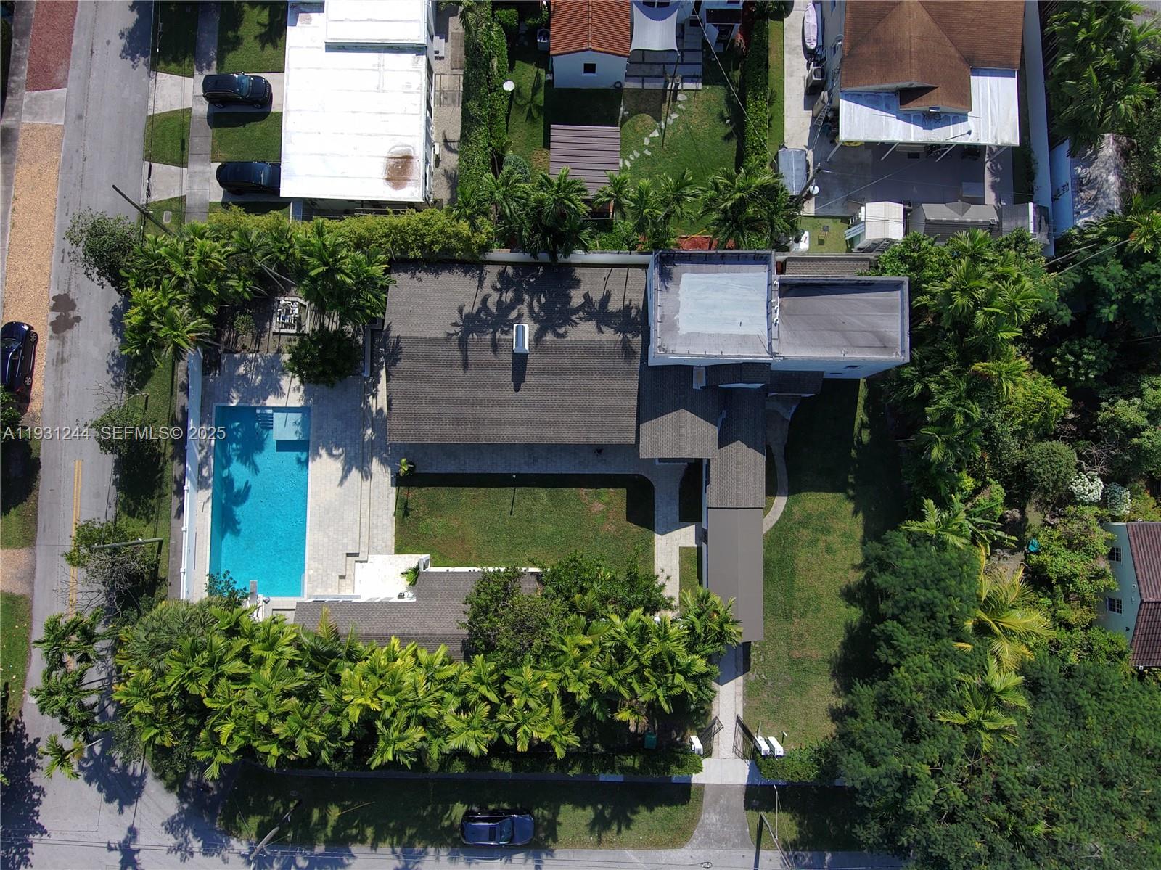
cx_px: 580
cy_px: 435
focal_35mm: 21
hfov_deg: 79.0
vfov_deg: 63.4
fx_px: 704
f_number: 2.8
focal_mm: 3.7
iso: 100
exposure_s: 1/1273
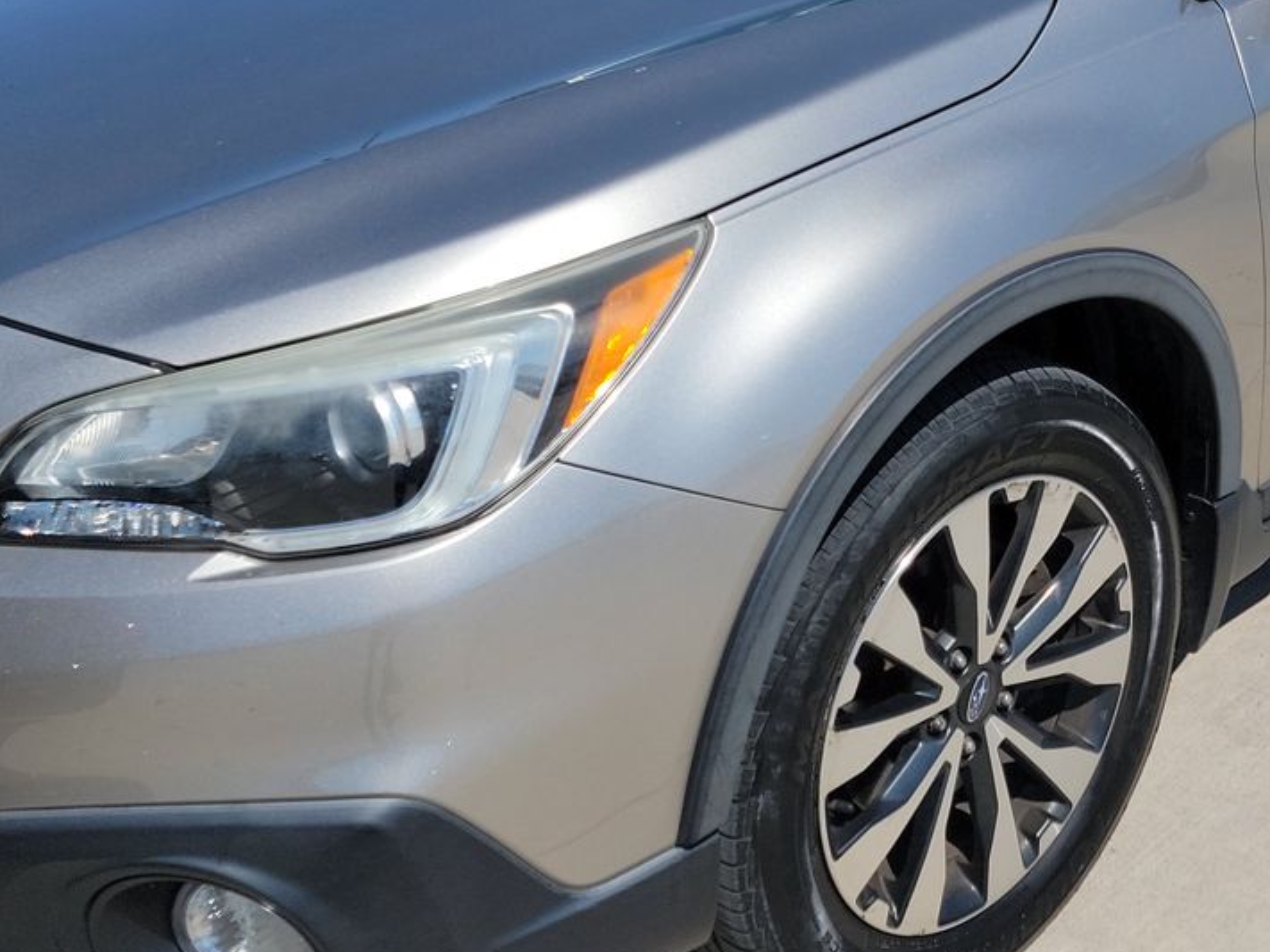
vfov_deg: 26.2
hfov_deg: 35.0
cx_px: 900
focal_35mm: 54
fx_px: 1981
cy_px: 105
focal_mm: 6.7
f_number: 1.8
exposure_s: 1/1741
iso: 50
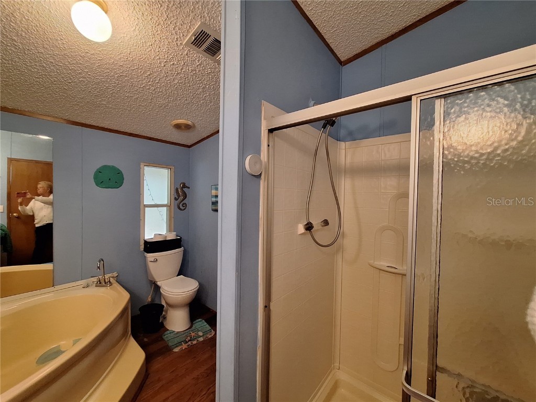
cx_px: 268
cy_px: 201
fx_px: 201
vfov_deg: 89.9
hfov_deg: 106.2
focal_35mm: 13
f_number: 2.2
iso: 160
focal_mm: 1.74
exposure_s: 1/40
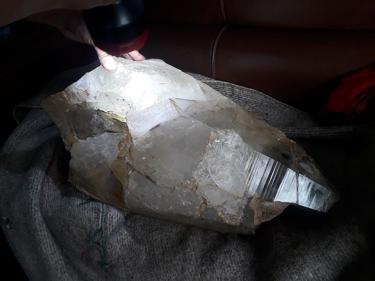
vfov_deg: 51.4
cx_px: 188
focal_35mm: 27
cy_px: 140
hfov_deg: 65.3
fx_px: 292
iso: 64
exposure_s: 1/50
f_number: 1.9
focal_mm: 3.6
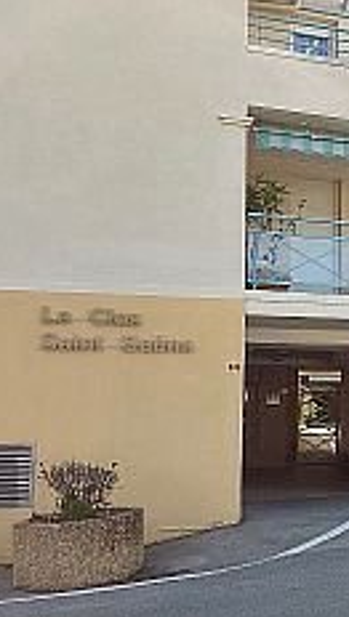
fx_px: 738
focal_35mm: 45
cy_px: 306
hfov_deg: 24.6
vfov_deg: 45.4
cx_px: 392
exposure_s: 1/377
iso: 50
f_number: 1.89
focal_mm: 5.89
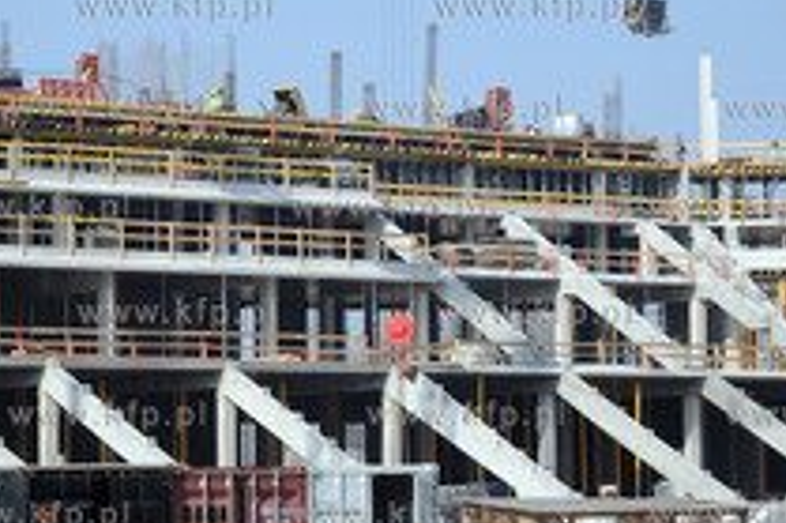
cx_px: 308
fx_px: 3512
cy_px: 361
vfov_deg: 8.5
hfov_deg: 12.8
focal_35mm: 161
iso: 400
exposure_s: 1/2000
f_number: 4.5
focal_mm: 56
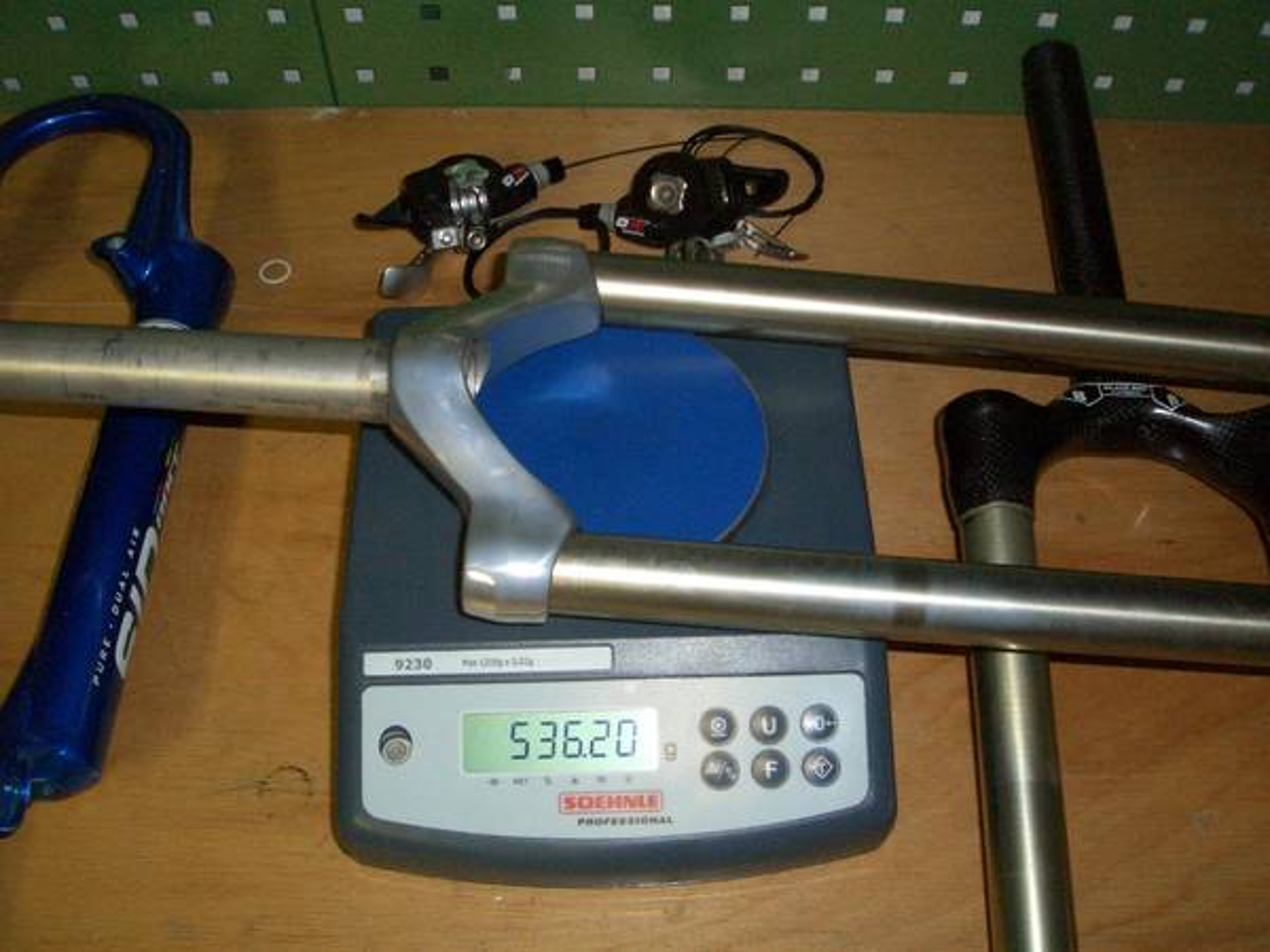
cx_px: 635
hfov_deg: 51.4
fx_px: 1321
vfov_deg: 39.7
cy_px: 476
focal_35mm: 36
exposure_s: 1/40
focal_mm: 4.8
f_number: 4
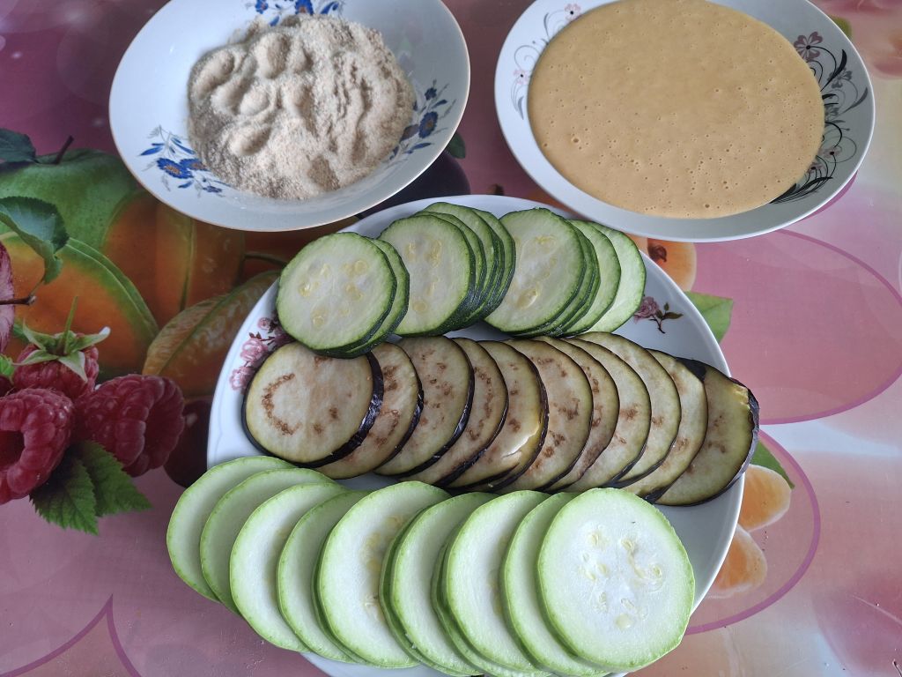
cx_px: 451
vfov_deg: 58.9
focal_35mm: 23
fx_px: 599
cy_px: 338
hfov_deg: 73.9
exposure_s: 1/100
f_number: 1.8
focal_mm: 5.54
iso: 200
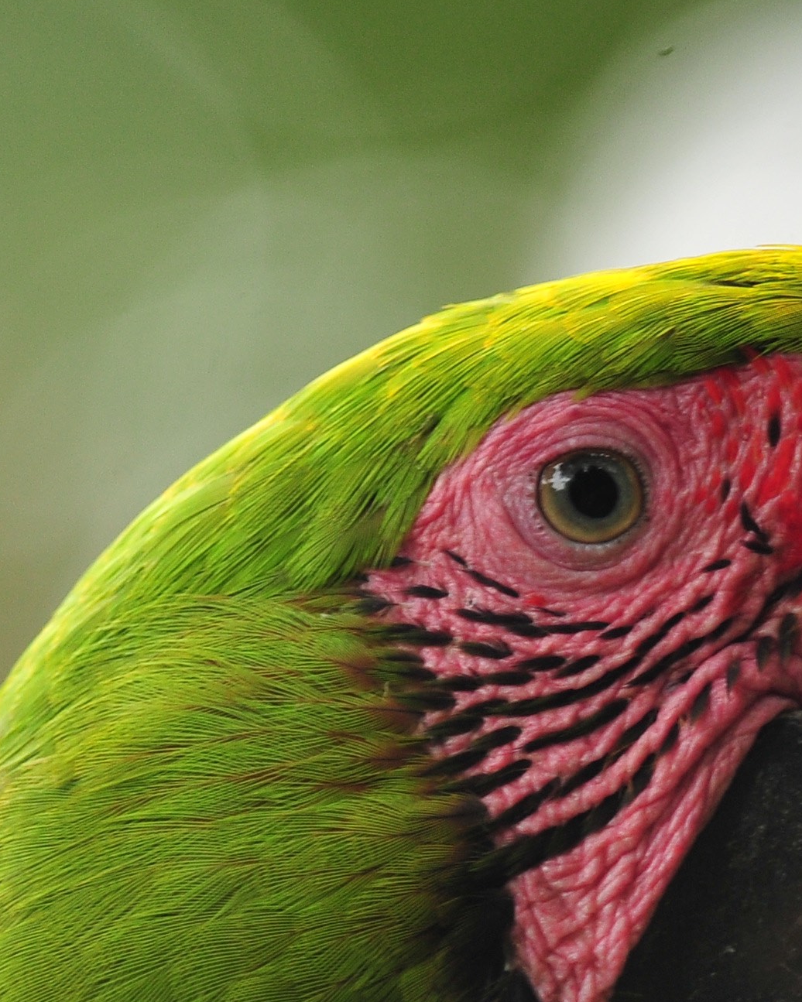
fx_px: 32934
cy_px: 795
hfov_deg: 1.4
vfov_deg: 1.7
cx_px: 787
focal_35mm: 1110
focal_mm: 360
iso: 1000
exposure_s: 1/60
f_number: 5.6
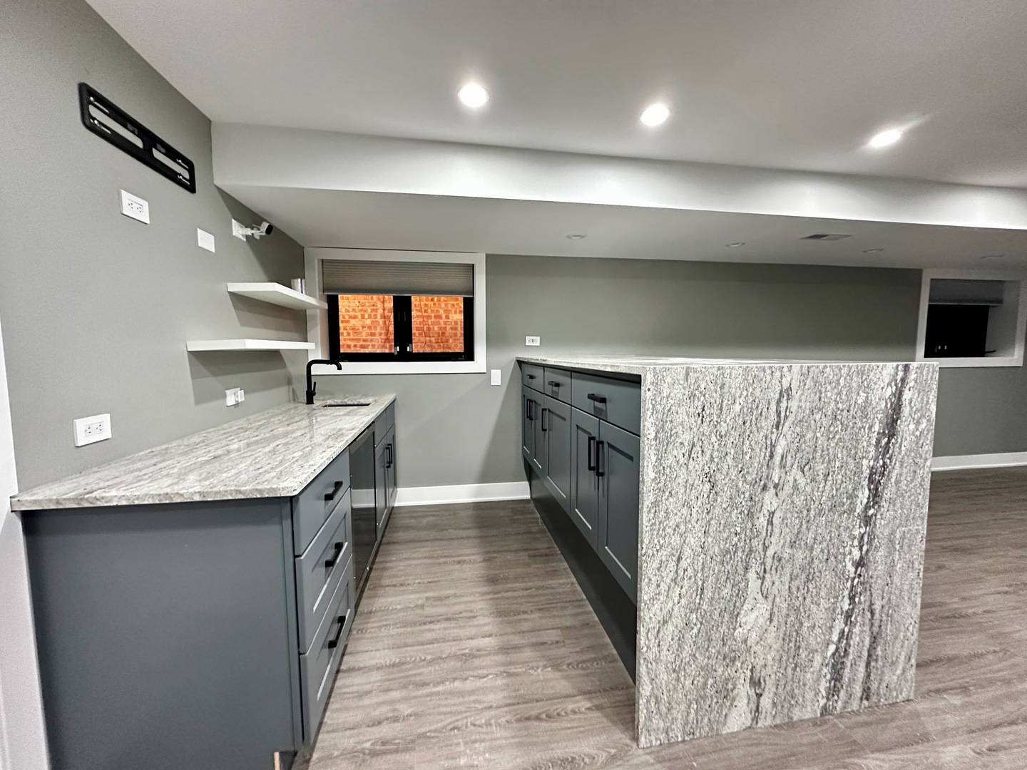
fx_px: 415
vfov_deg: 85.7
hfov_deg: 102.1
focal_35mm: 14
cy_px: 385
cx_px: 514
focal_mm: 2.22
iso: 640
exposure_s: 1/60
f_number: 2.2
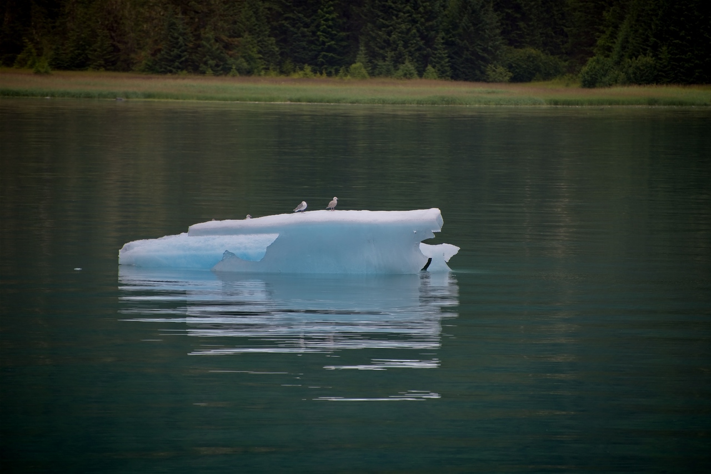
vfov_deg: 4.6
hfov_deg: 6.9
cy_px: 237
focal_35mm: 300
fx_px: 5926
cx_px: 356
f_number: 5.6
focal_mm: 300
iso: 160
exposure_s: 1/640
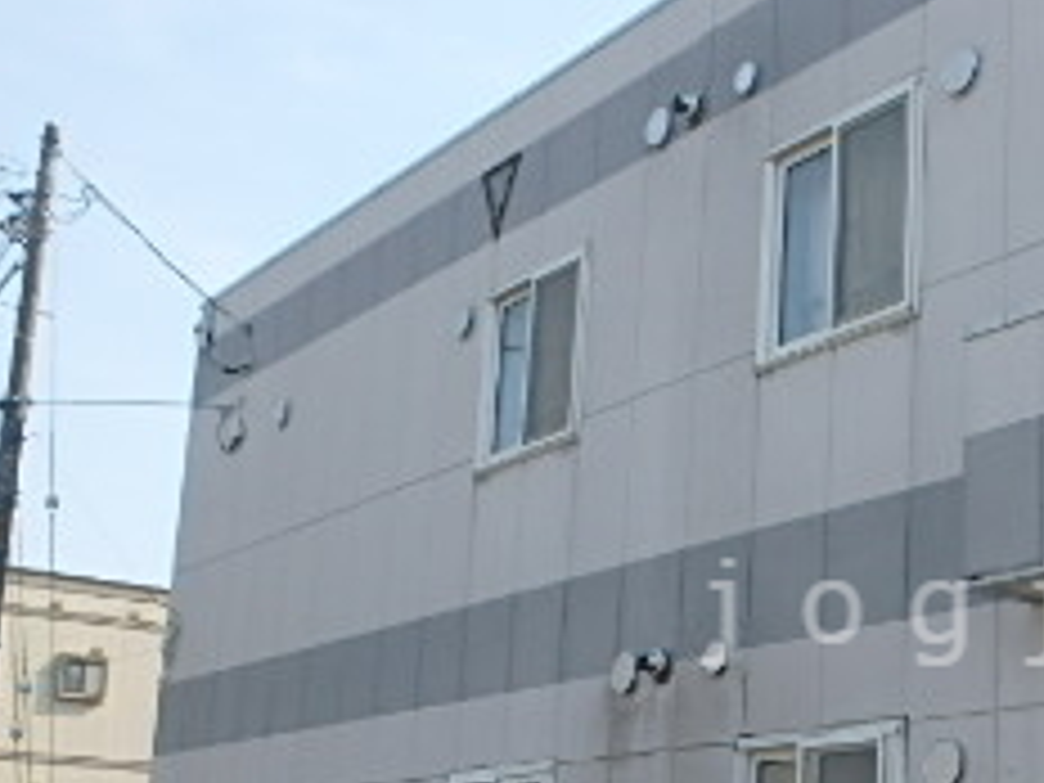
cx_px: 1008
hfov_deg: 31.1
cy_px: 612
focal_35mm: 58
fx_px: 1749
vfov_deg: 24.9
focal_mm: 3.7
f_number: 3.5
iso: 125
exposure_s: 1/800
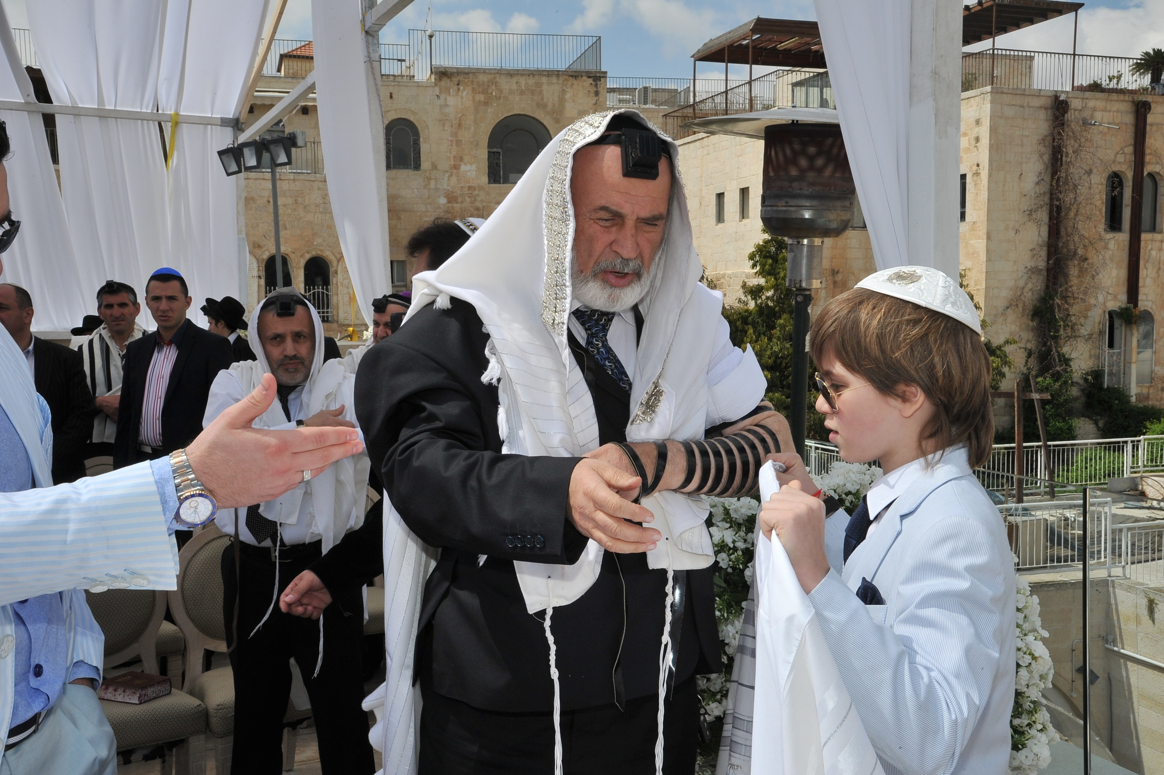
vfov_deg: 35.0
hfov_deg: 50.7
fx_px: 1228
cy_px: 388
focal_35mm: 38
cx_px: 582
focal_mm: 38
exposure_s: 1/250
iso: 500
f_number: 22
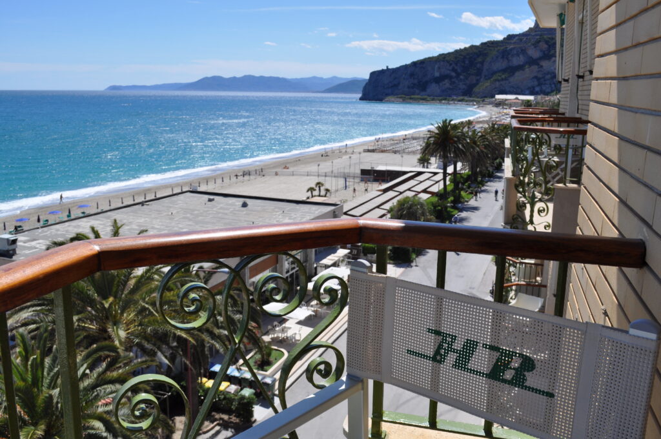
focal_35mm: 33
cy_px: 220
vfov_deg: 39.9
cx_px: 330
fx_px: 605
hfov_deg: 57.3
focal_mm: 22
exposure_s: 1/400
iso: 200
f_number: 10
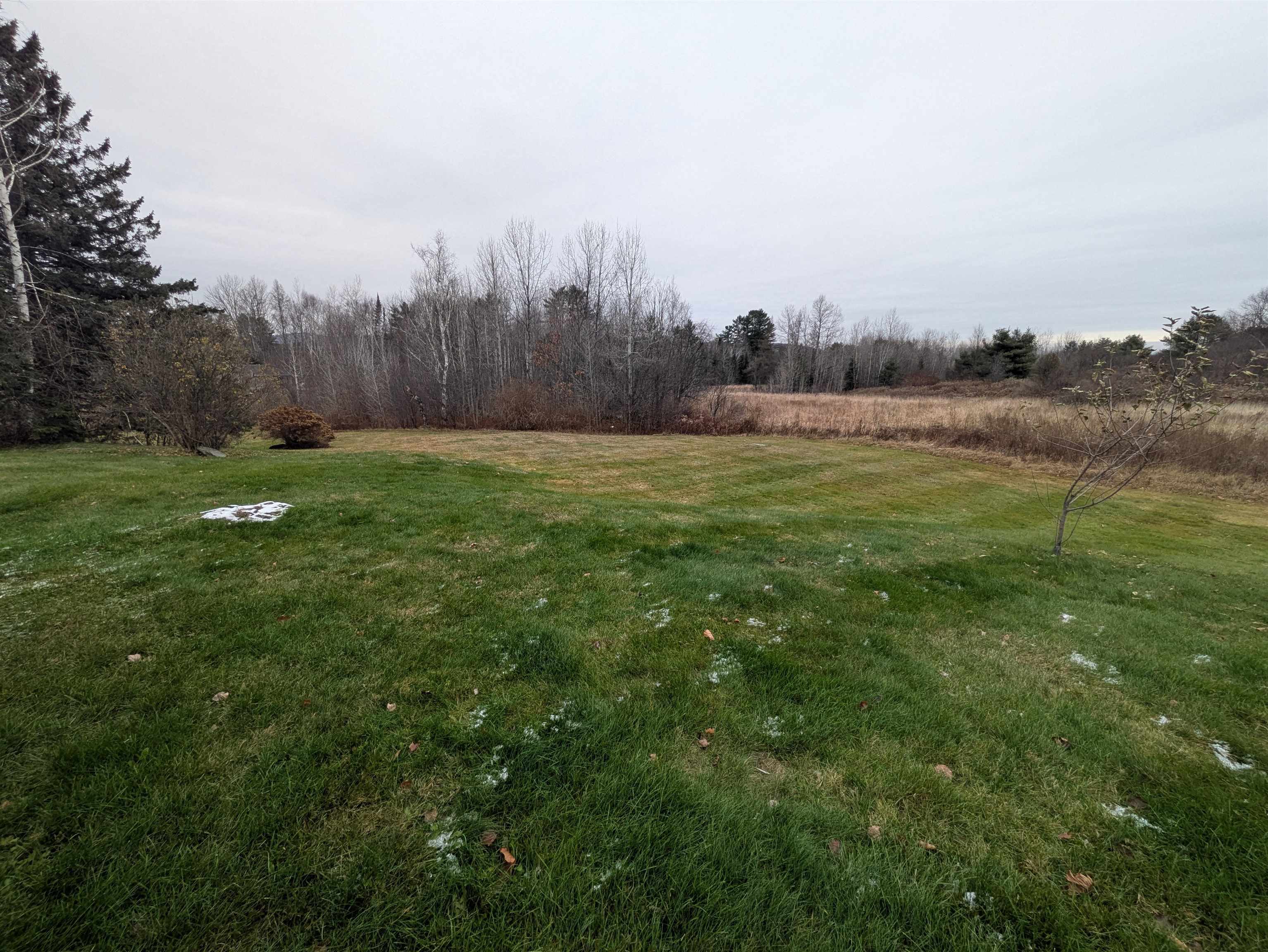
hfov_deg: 102.0
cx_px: 634
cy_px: 476
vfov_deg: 85.7
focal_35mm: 14
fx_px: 513
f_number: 2.2
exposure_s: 1/120
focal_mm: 1.83
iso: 49
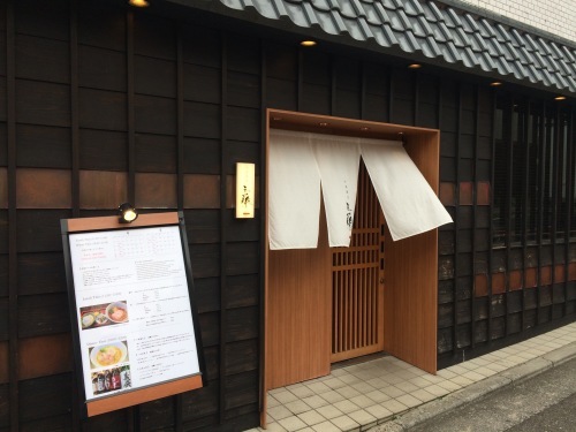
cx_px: 288
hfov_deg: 61.7
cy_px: 216
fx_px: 483
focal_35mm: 29
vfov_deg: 48.2
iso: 32
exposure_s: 1/554
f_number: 2.2
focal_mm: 4.15
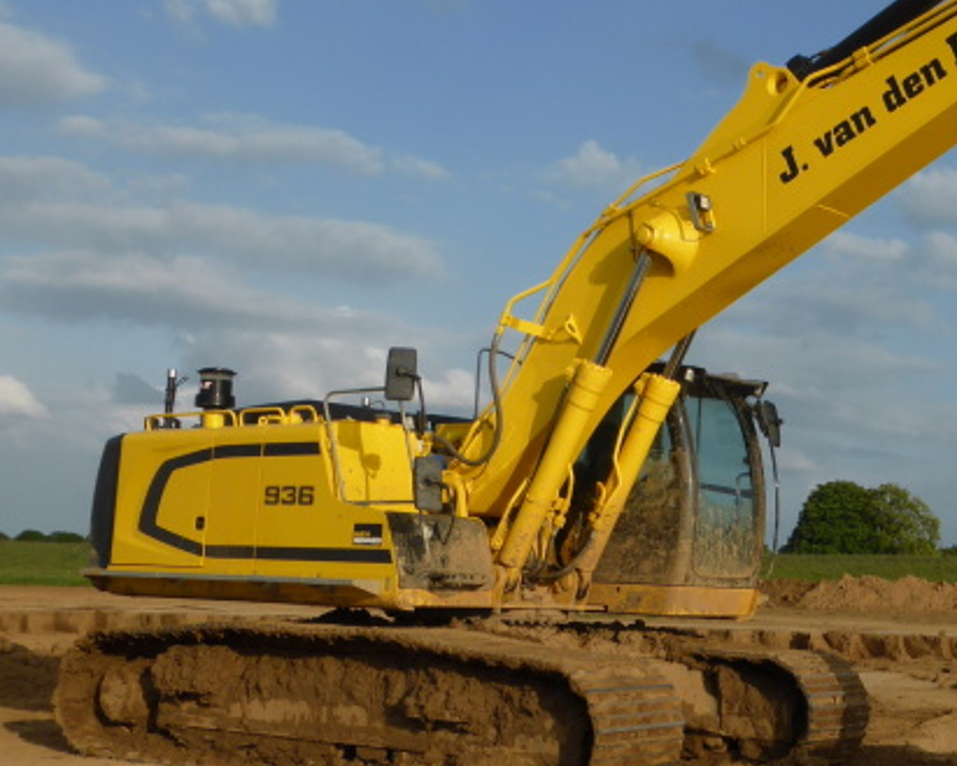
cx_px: 857
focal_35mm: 57
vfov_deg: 26.7
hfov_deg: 31.5
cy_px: 356
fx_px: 1615
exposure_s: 1/1000
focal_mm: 5.4
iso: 100
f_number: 3.6
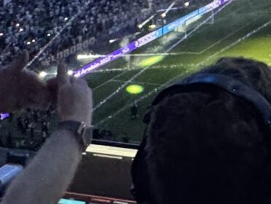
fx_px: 752
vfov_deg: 13.8
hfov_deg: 17.9
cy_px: -156
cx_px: 425
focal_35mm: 96
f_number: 2.2
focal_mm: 2.22
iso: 500
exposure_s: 1/50
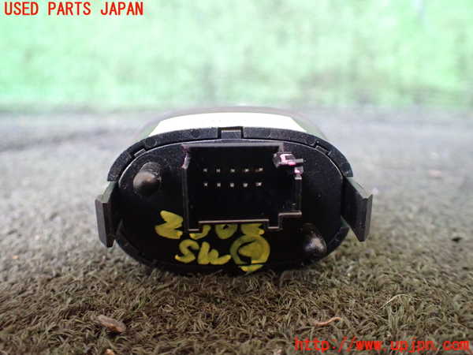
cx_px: 236
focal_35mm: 30
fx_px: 410
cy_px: 178
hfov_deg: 60.0
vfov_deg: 46.8
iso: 800
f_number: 2.3
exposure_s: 1/30
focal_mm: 5.4
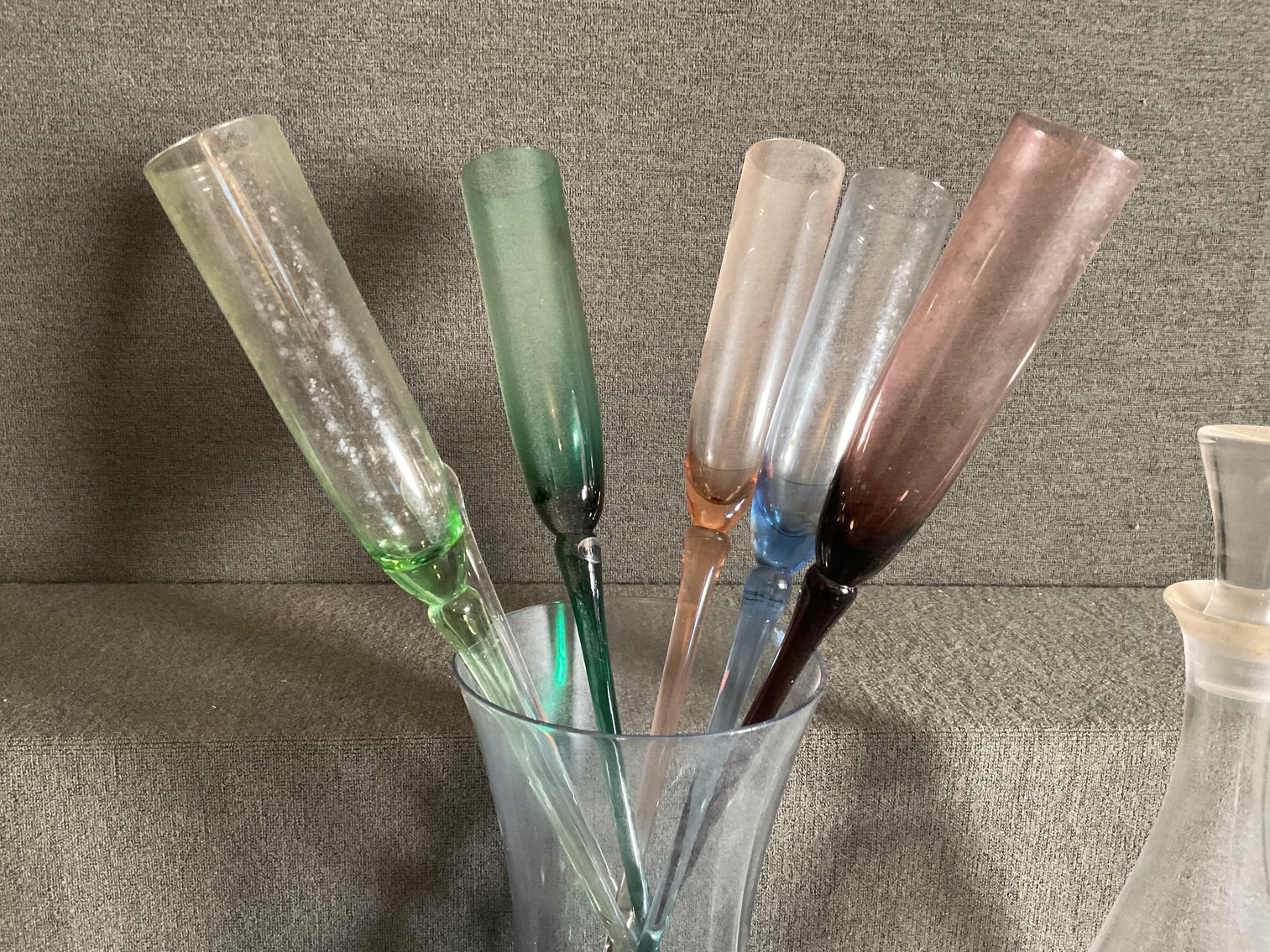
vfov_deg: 48.2
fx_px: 1064
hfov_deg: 61.7
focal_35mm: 29
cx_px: 635
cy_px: 476
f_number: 1.8
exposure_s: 1/40
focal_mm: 3
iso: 200
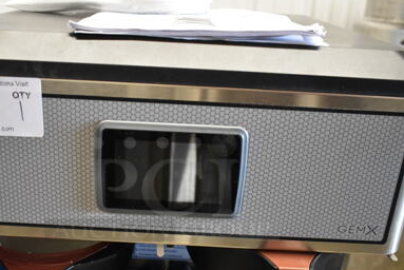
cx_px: 162
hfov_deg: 45.2
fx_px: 483
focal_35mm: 43
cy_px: 186
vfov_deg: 30.9
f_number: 3.5
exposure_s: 1/30
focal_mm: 18
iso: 1250
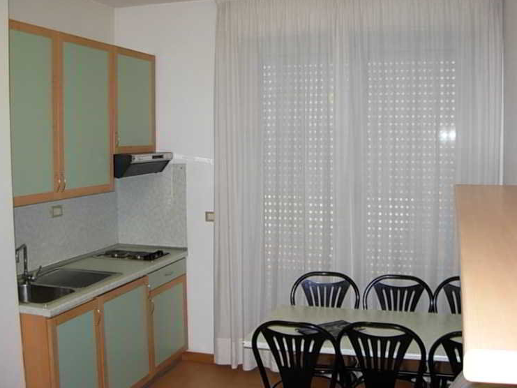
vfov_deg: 35.1
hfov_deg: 45.8
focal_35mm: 41
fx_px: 612
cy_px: 184
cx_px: 271
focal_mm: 6.3
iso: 141
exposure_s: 1/40.3
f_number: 2.9
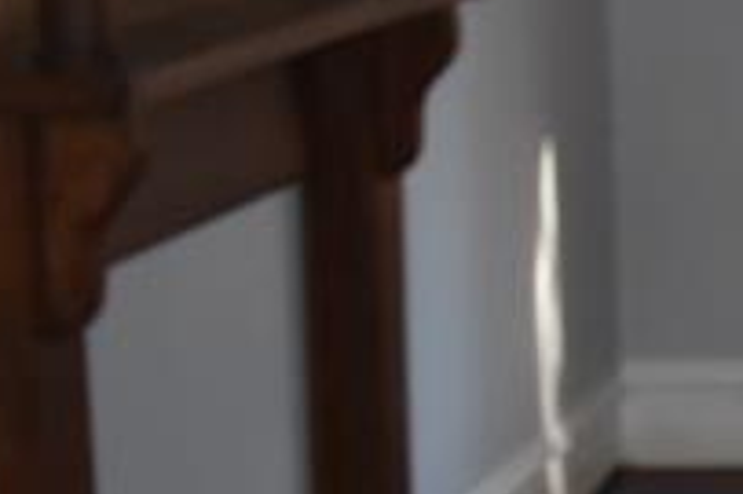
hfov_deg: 12.2
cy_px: 15
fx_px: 2805
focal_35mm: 136
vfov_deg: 10.0
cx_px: 1768
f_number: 5
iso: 800
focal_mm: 18
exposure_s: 1/100
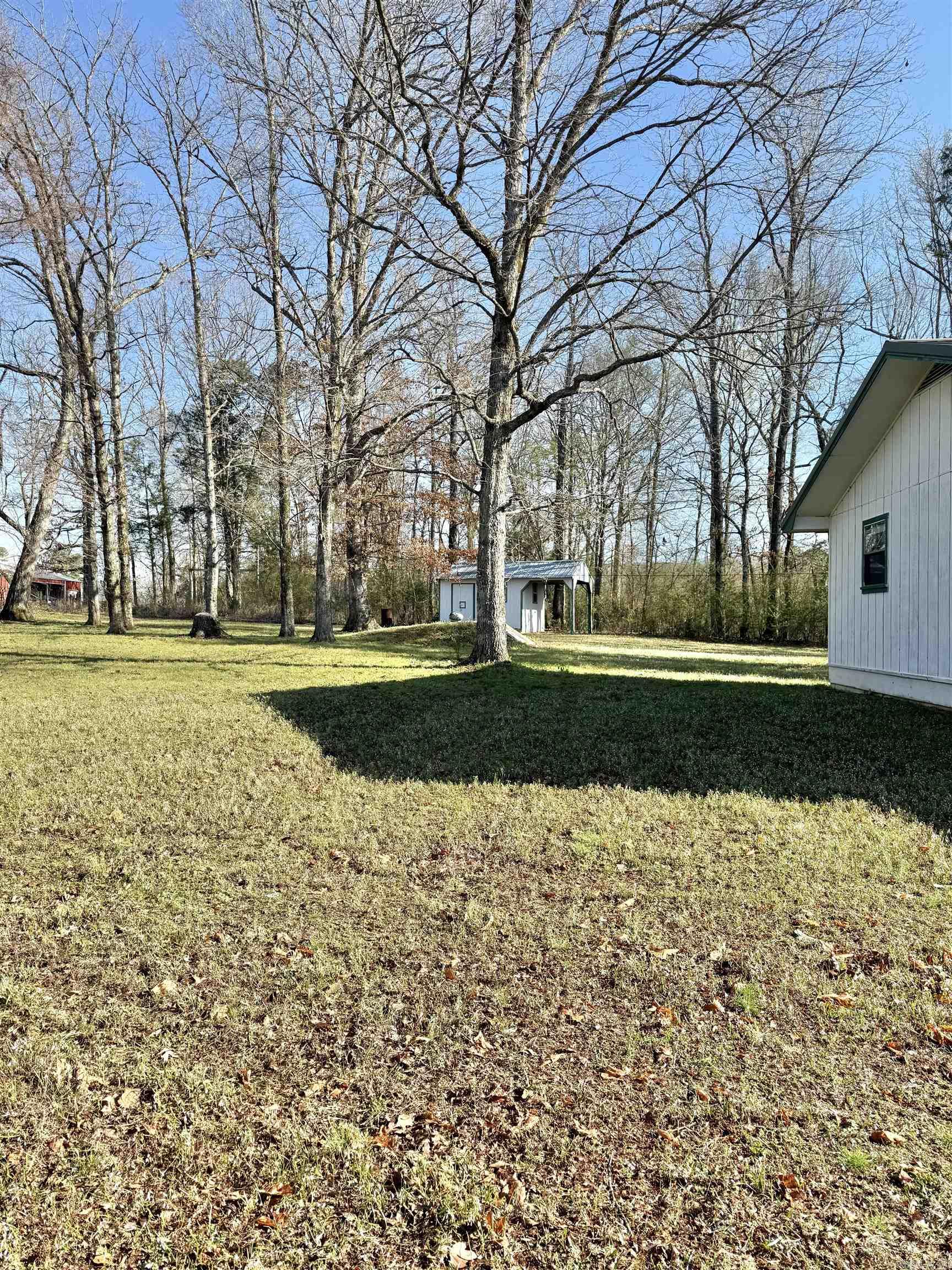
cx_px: 476
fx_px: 880
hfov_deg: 56.8
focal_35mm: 24
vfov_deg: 71.6
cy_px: 635
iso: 80
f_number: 1.78
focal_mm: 6.76
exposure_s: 1/2000
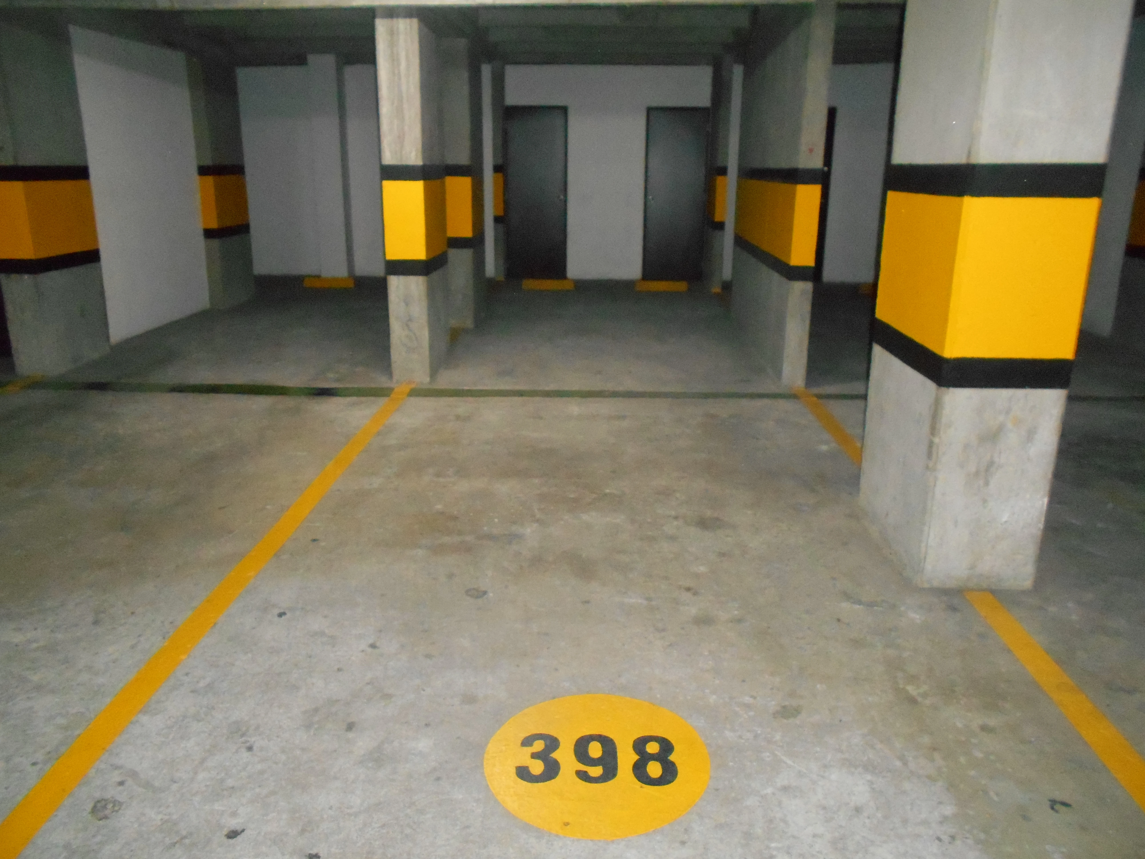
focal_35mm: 26
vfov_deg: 53.1
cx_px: 572
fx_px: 860
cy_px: 430
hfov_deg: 67.3
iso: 900
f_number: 3.2
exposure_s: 1/25
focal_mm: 4.6
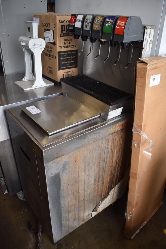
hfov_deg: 48.0
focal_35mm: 27
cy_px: 124
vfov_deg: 67.3
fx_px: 186
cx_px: 83
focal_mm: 18
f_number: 3.5
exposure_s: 1/250
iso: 720
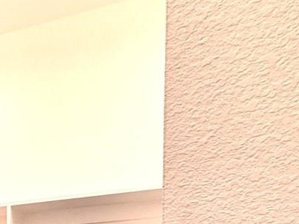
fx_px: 613
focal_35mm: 71
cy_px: 378
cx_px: -148
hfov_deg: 22.5
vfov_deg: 17.6
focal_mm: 2.22
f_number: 2.2
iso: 160
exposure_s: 1/120
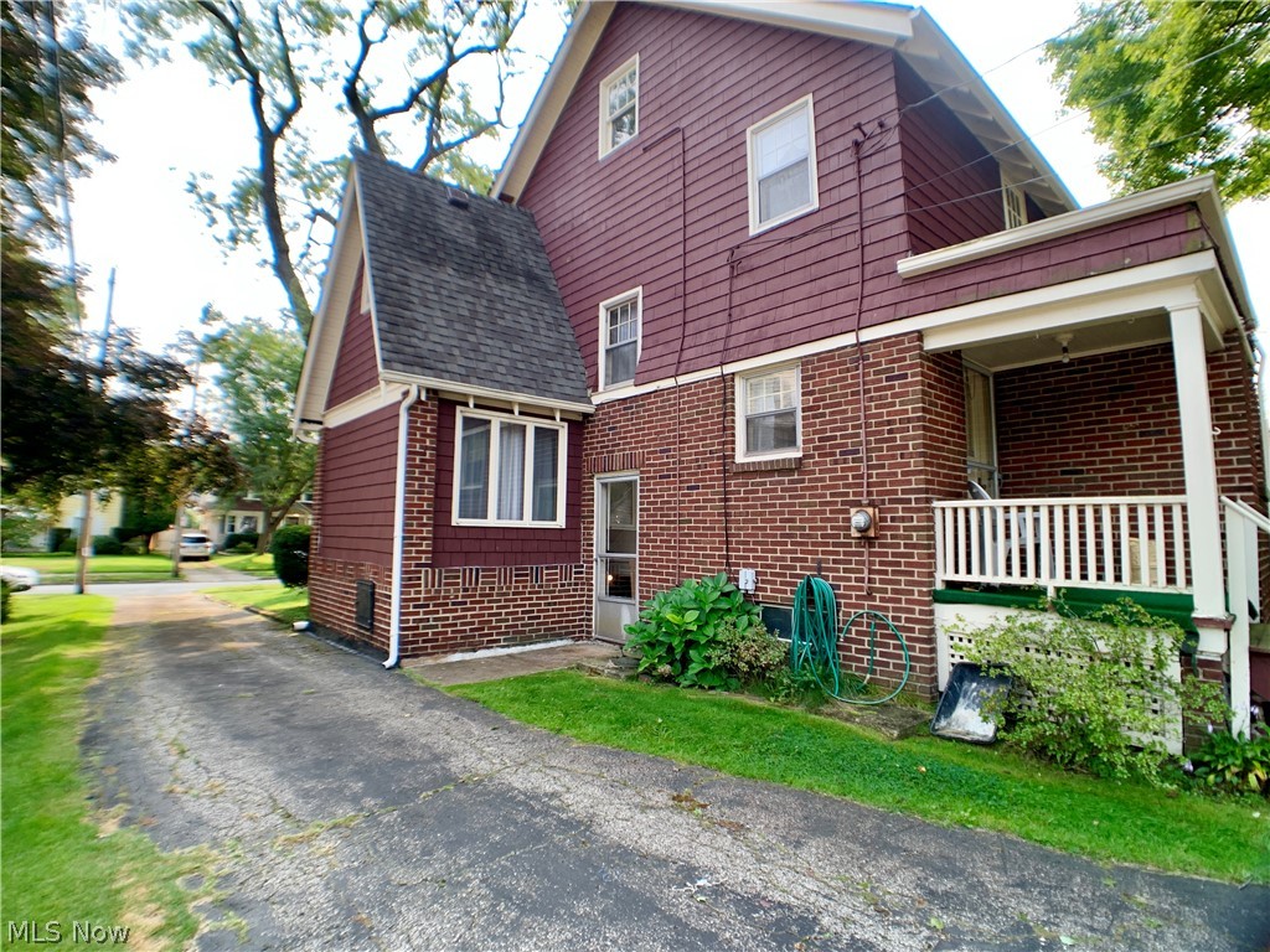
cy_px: 476
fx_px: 954
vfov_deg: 53.1
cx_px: 635
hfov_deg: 67.3
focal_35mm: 26
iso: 25
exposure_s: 1/122
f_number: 1.8
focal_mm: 4.25
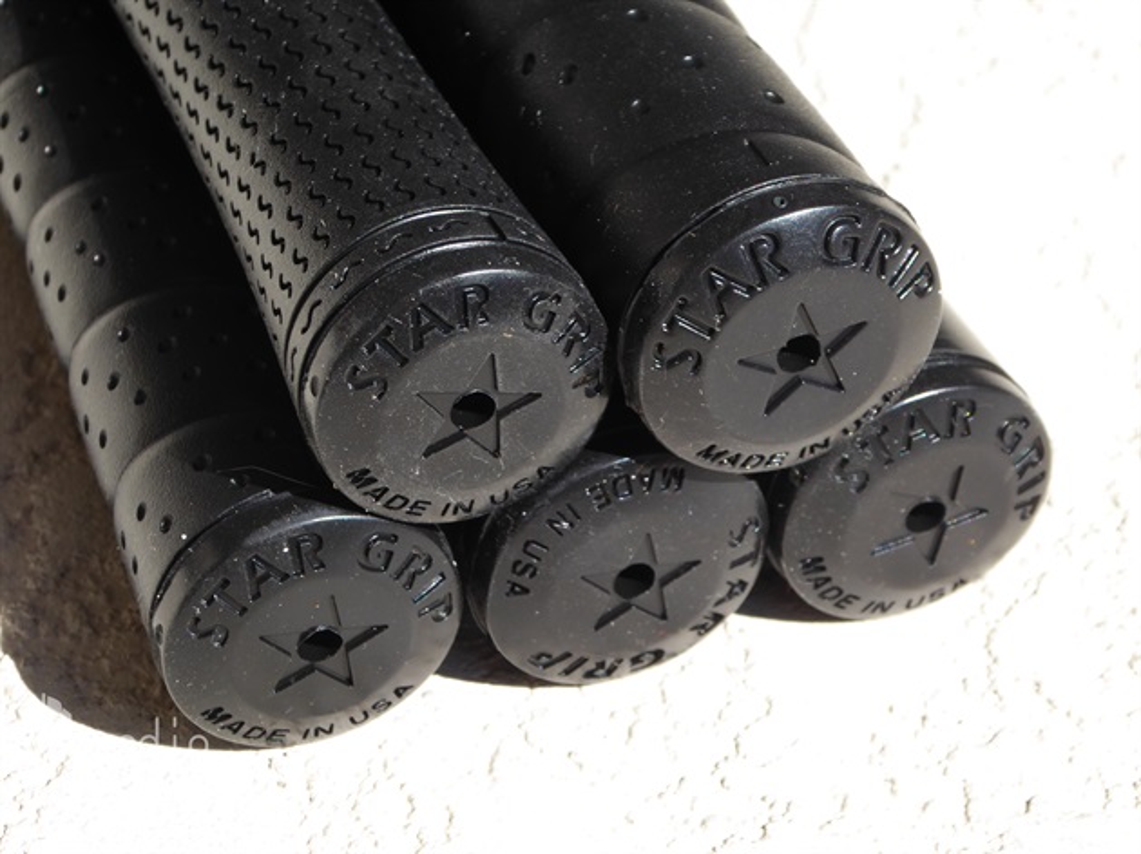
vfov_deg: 8.8
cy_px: 427
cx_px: 570
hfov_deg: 11.8
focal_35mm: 168
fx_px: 5535
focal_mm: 27.1
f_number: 5.4
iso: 80
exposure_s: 1/125
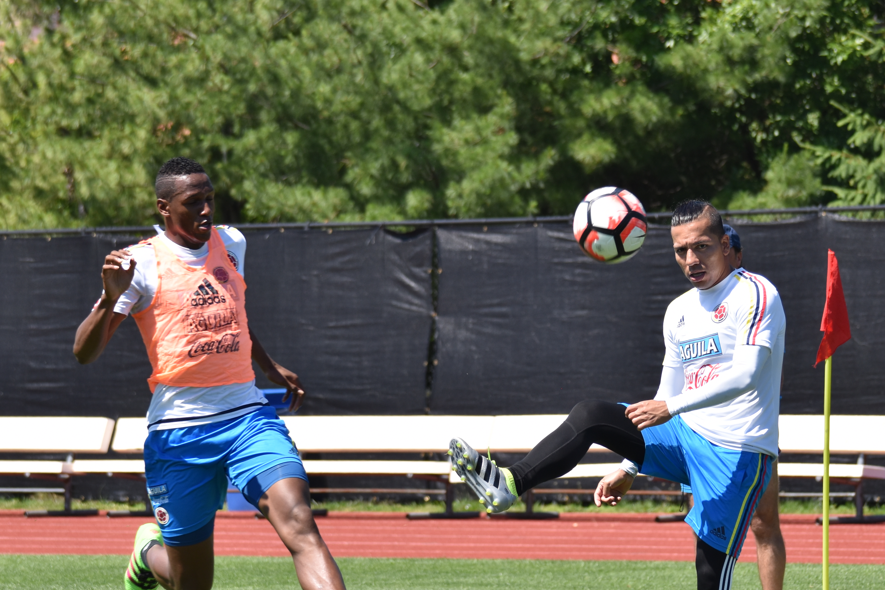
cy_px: 417
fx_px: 9754
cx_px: 496
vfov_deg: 3.5
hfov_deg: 5.2
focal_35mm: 397
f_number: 6.3
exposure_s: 1/640
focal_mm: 165
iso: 200
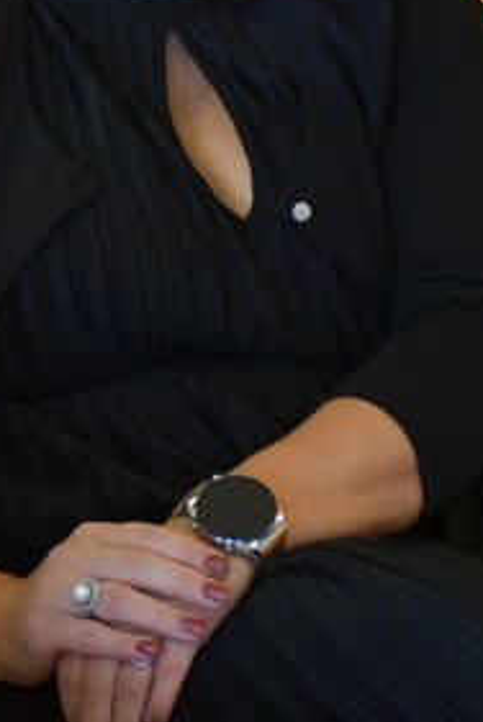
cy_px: -86
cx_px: 49
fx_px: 5701
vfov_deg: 7.2
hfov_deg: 4.8
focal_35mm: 284
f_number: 4.8
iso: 3200
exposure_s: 1/125
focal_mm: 52
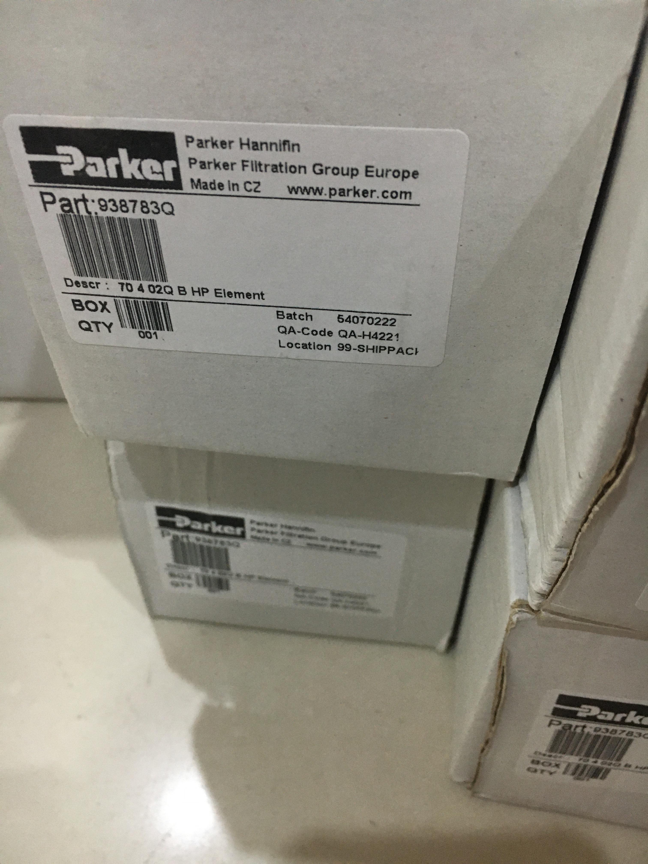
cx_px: 324
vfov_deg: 61.7
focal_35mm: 29
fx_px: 724
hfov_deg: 48.2
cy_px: 432
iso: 200
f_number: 2.2
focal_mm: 4.15
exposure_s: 1/17
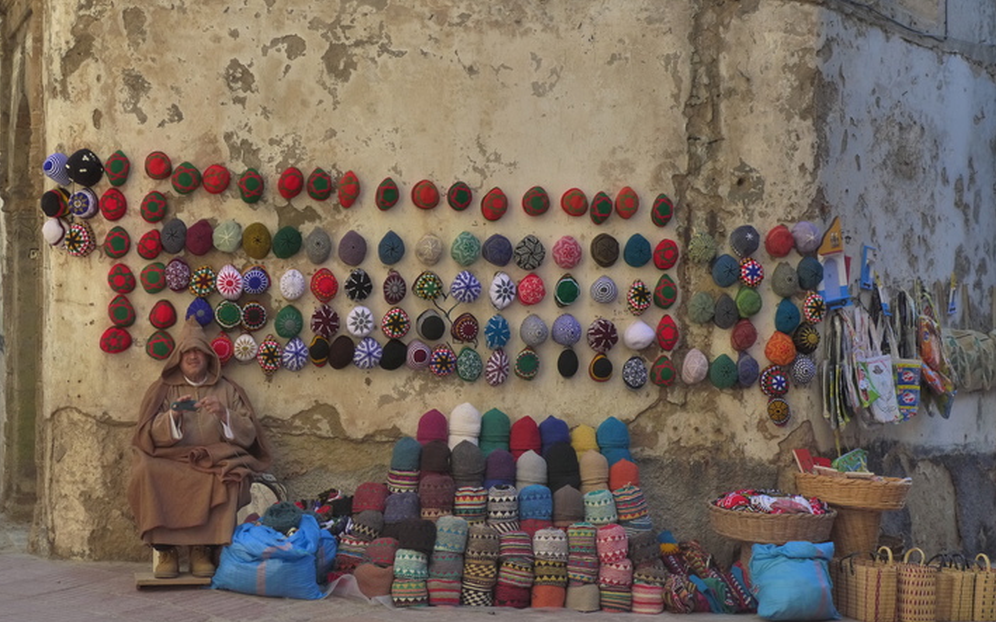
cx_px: 495
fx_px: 1683
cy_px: 313
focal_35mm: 62
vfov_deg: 21.0
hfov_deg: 33.0
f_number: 2.8
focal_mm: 11.8
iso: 400
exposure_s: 1/800
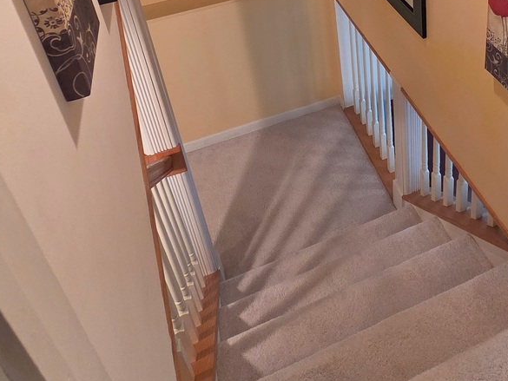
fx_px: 470
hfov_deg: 55.1
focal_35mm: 32
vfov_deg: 37.5
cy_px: -30
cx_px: 354
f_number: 2.2
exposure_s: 1/60
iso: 500
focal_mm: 2.2
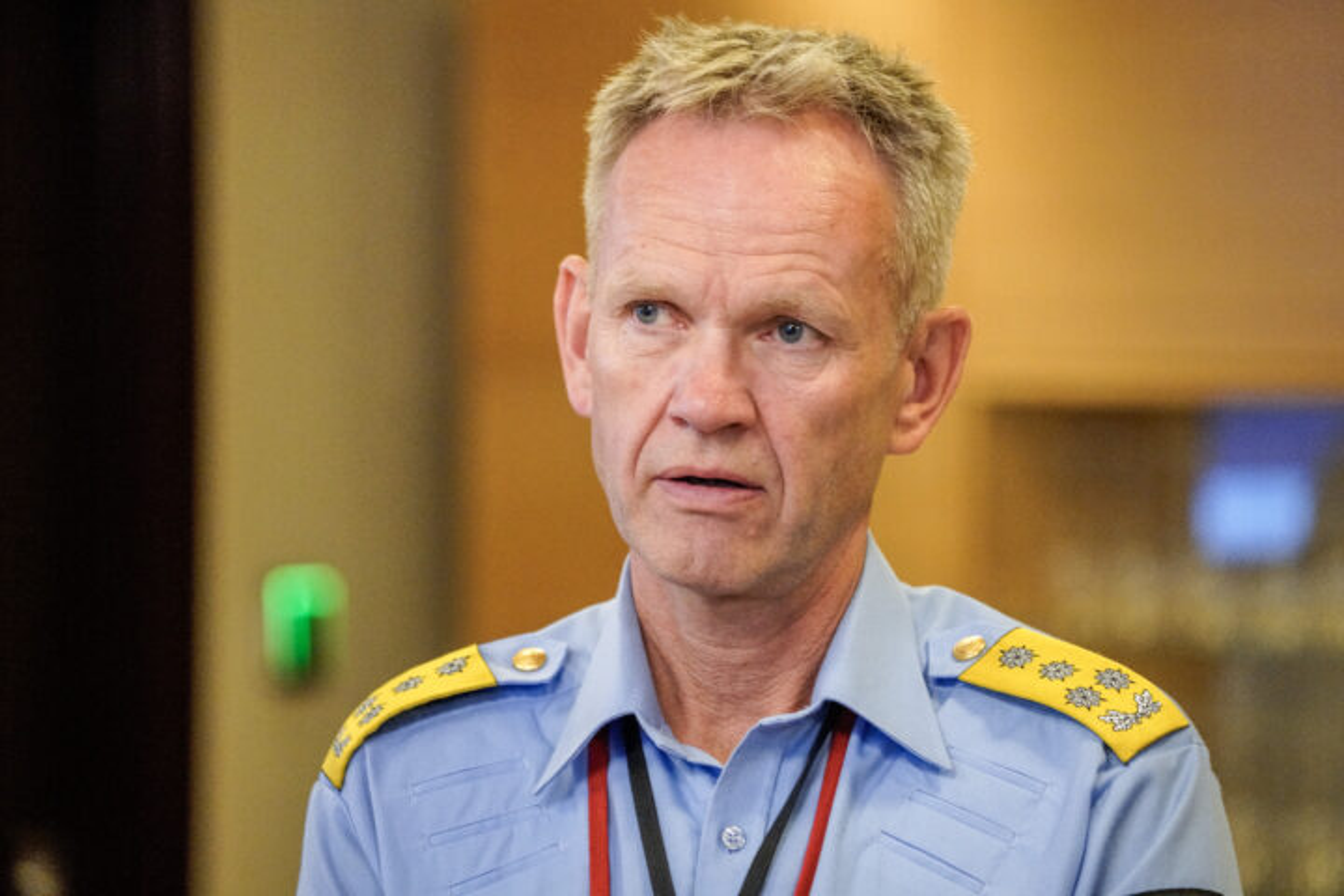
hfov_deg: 10.3
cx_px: 672
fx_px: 7466
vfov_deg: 6.9
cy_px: 448
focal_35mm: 200
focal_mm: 200
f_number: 4
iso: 8000
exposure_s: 1/250
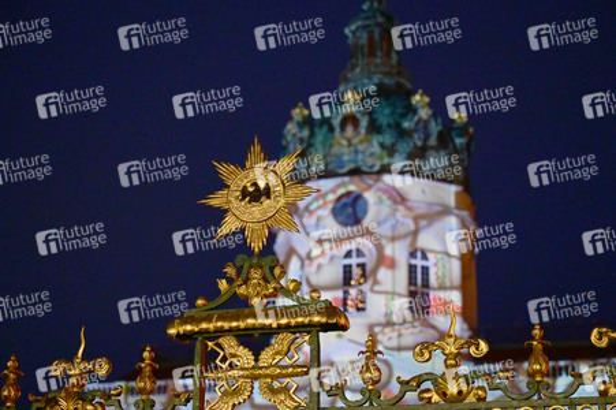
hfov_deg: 28.9
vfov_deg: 19.4
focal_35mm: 70
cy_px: 205
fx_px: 1197
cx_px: 308
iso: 6400
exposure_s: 1/160
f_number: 3.5
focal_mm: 70
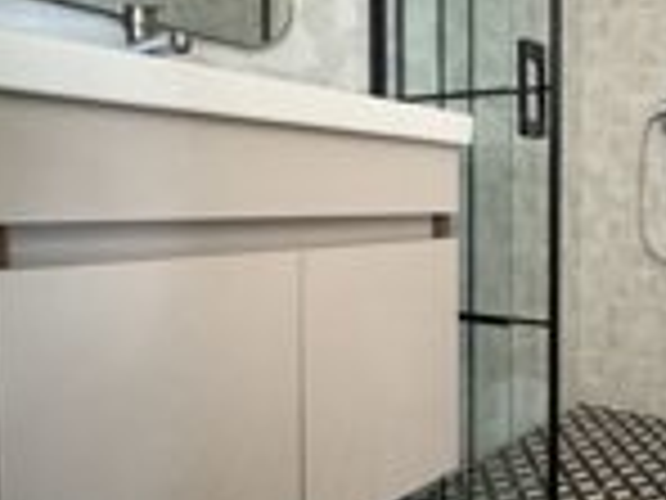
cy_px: 234
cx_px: 585
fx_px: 654
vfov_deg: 41.8
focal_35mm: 34
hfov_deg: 48.9
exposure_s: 1/41
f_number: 2.2
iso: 1250
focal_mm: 2.22
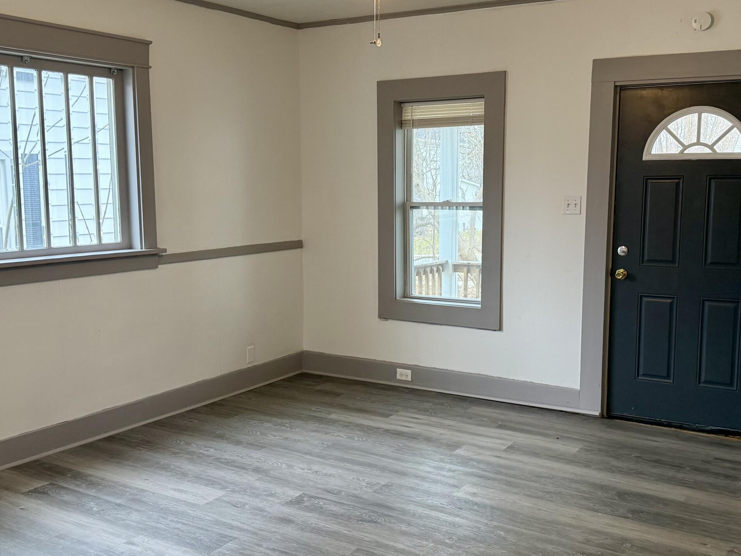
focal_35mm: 38
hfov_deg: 49.0
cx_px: 377
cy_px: 293
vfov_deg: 37.7
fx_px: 813
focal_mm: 6.76
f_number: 1.78
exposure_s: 1/120
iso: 250
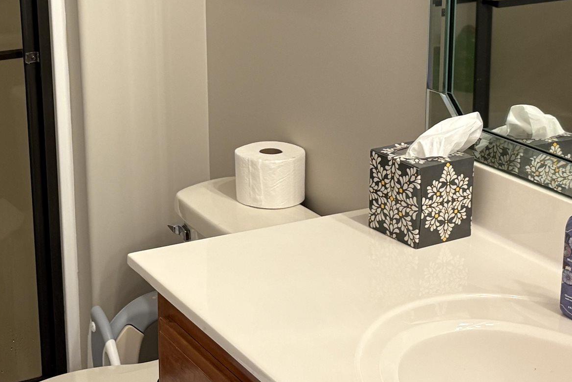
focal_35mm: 71
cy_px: 82
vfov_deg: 19.0
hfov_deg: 28.0
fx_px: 1128
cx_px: 141
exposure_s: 1/60
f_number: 1.6
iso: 200
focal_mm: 5.96
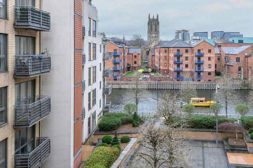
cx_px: 166
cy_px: 57
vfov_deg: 41.7
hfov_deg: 59.1
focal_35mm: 31
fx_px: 218
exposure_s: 1/200
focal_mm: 19
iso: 500
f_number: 8
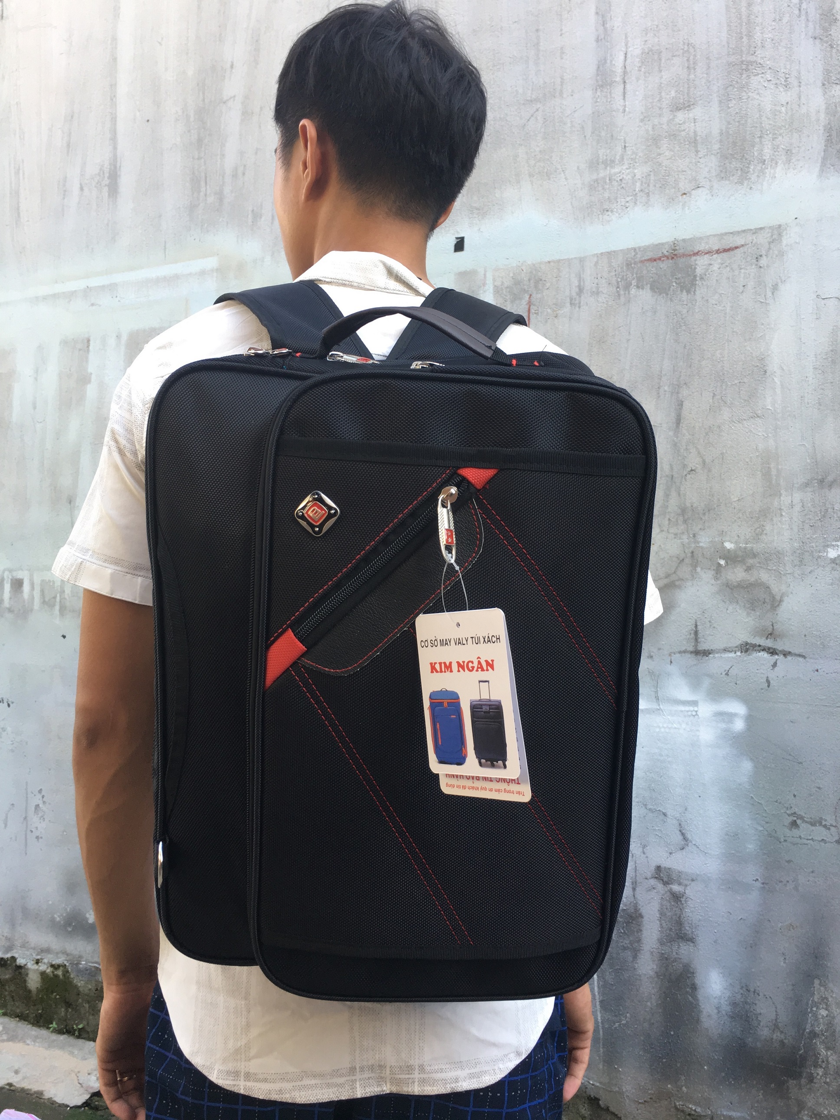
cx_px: 420
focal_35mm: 29
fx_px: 938
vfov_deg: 61.7
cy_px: 560
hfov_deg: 48.2
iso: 40
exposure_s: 1/100
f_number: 2.2
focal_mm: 4.15
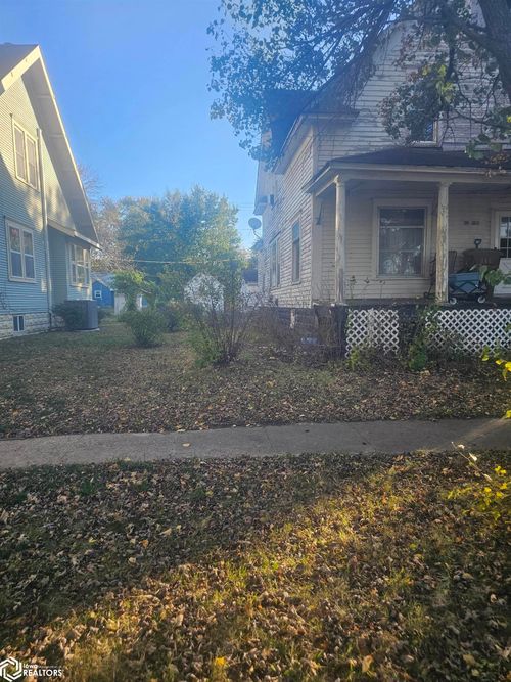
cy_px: 341
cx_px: 256
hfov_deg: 58.9
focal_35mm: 23
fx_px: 453
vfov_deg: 73.9
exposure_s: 1/180
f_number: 1.7
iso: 25
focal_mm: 6.3
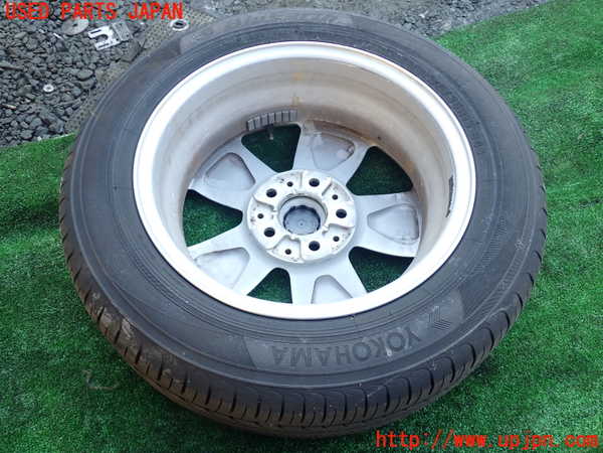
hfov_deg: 60.0
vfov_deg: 46.8
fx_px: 523
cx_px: 302
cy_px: 226
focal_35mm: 30
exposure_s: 1/80
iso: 100
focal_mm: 5.4
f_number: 2.3
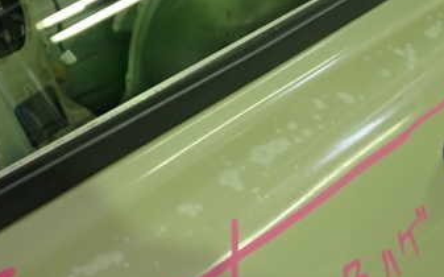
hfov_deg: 30.2
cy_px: 189
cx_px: 261
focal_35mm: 68
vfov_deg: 19.0
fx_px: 822
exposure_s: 1/40
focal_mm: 6.37
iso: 250
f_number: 2.5
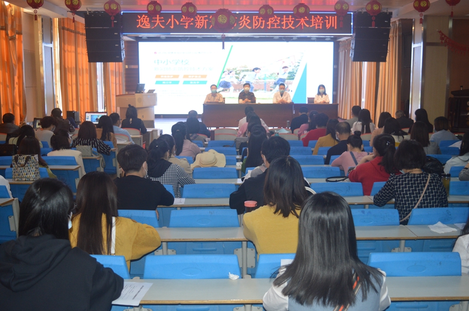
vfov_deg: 35.4
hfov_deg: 51.3
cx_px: 234
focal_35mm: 38
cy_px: 156
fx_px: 488
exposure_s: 1/60
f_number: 4
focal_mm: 25
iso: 450
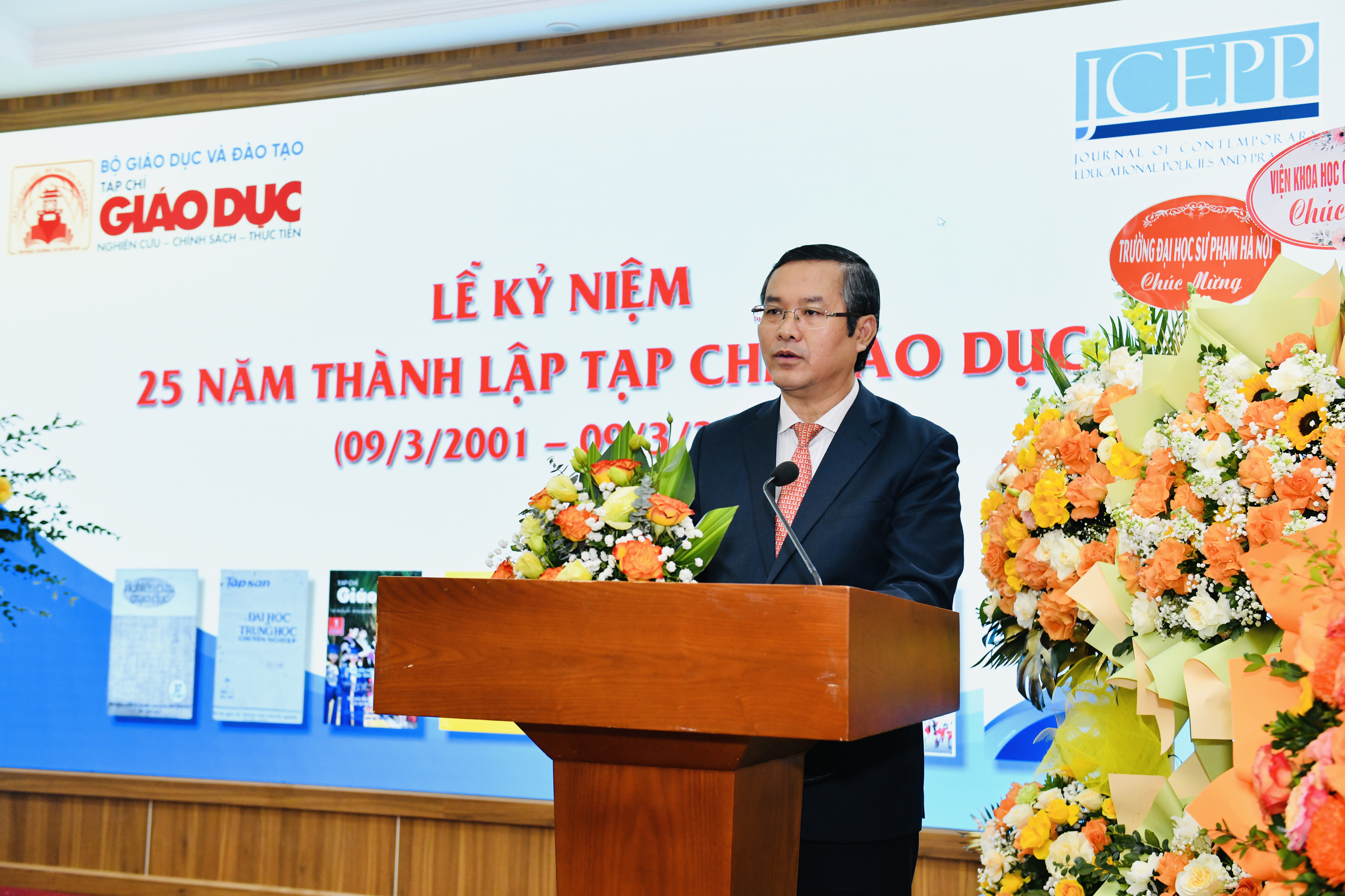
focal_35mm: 45
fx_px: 1681
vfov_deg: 29.9
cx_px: 672
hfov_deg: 43.6
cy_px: 448
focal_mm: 45
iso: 1600
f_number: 4
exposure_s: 1/250
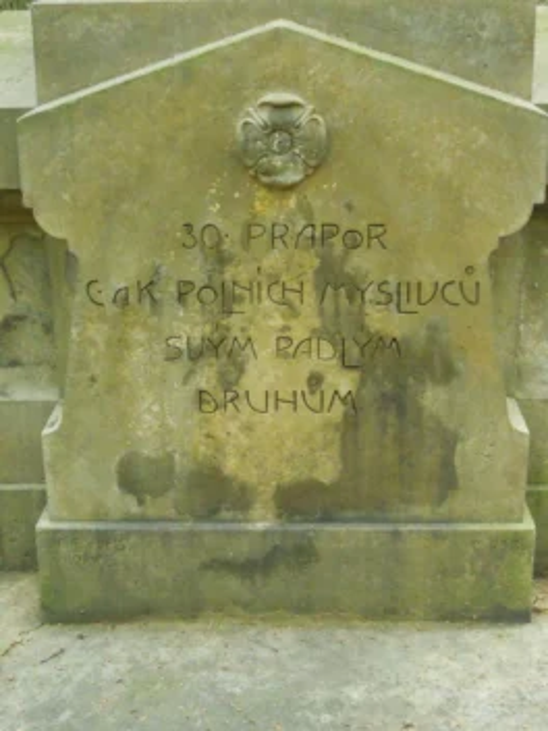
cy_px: 366
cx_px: 274
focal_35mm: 54
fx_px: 1140
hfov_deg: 27.0
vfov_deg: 35.5
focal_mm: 9.8
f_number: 4.2
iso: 3200
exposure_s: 1/250
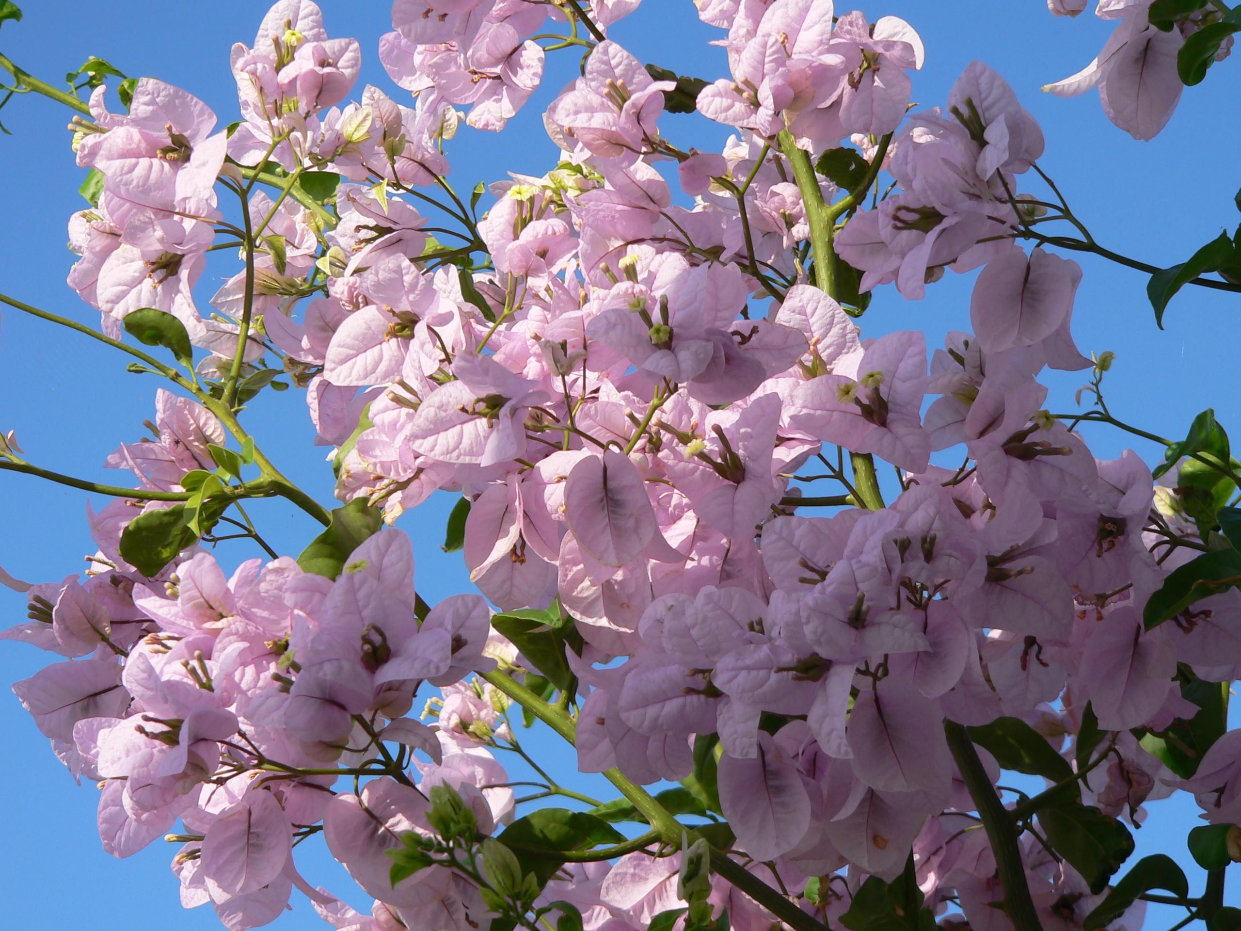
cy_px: 466
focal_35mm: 141
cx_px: 620
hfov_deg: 14.0
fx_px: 5055
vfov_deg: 10.5
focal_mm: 23.5
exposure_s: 1/500
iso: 80
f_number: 4
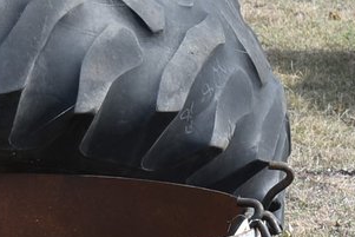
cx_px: 292
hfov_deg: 6.4
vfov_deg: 4.3
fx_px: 3177
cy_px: 310
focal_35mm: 322
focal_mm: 38
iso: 160
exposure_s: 1/250
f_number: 8
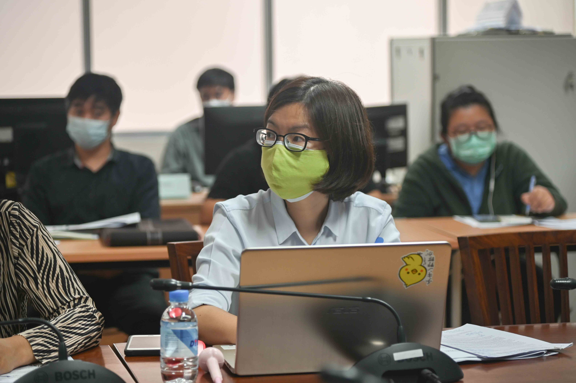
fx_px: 1599
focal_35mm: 100
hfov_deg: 20.4
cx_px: 288
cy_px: 192
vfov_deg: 13.7
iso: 450
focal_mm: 100
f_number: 4
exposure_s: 1/60
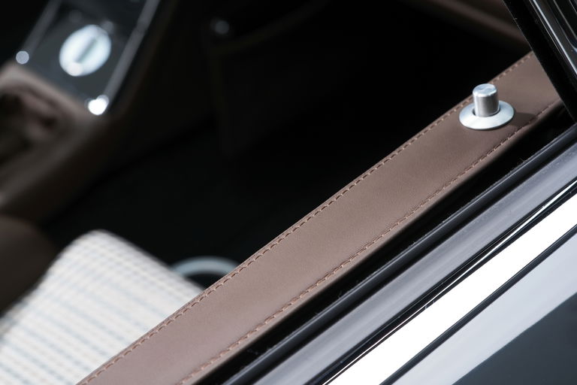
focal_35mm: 90
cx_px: 288
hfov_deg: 22.6
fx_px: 1442
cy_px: 192
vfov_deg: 15.2
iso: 200
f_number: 10
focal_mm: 90
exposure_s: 1/100
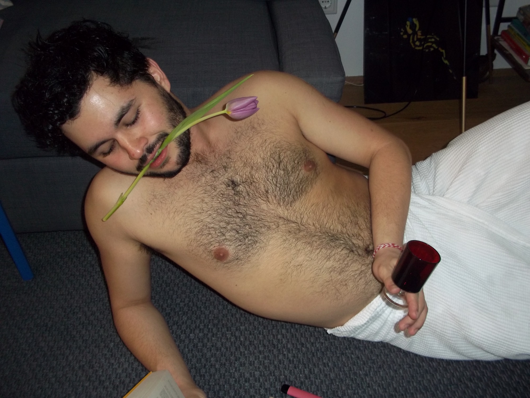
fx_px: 551
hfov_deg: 51.4
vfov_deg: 39.7
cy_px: 199
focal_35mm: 36
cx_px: 265
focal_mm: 6.5
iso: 160
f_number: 3.1
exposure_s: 1/30
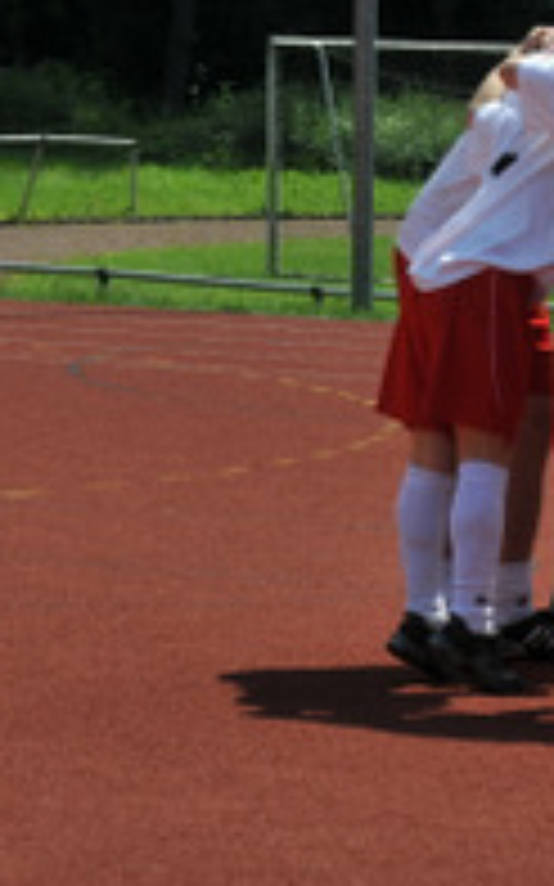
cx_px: 743
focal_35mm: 271
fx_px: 6551
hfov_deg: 4.8
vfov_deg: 7.7
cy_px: 270
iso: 200
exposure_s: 1/640
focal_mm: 70
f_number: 8
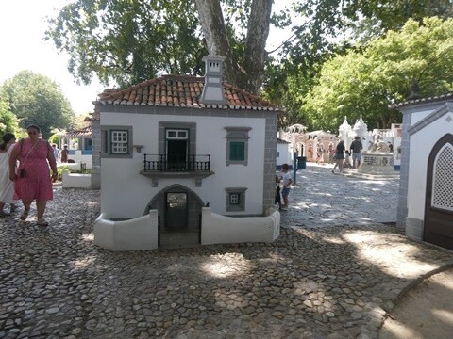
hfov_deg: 71.6
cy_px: 170
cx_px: 226
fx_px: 314
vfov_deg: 56.8
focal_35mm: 24
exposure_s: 1/160
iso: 80
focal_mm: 4.3
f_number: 3.3
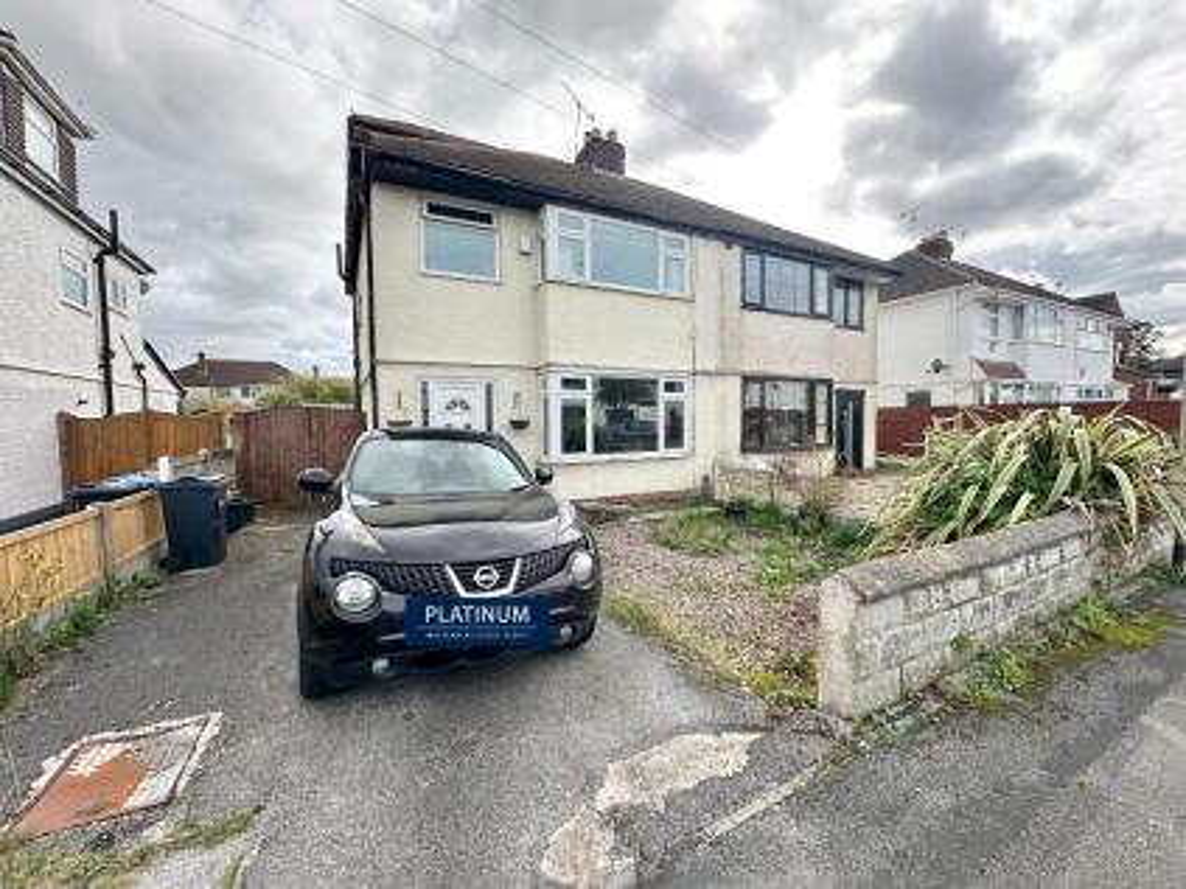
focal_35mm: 14
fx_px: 480
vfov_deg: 85.6
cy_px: 444
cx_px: 593
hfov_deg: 102.1
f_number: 2.2
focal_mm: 2.22
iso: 40
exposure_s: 1/812
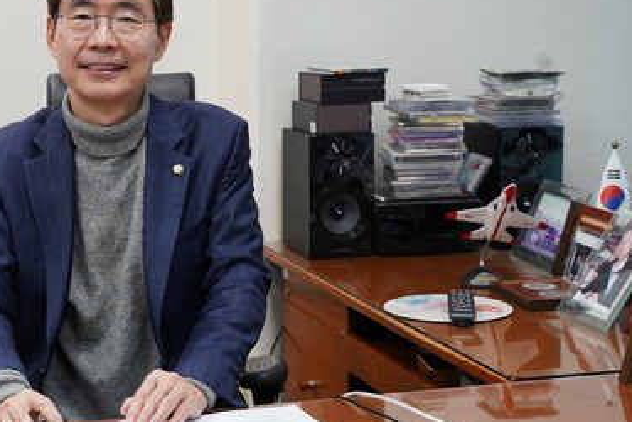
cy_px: 204
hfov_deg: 25.0
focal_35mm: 80
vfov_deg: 17.1
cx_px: 148
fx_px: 1404
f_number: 5
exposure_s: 1/80
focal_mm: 50
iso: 800
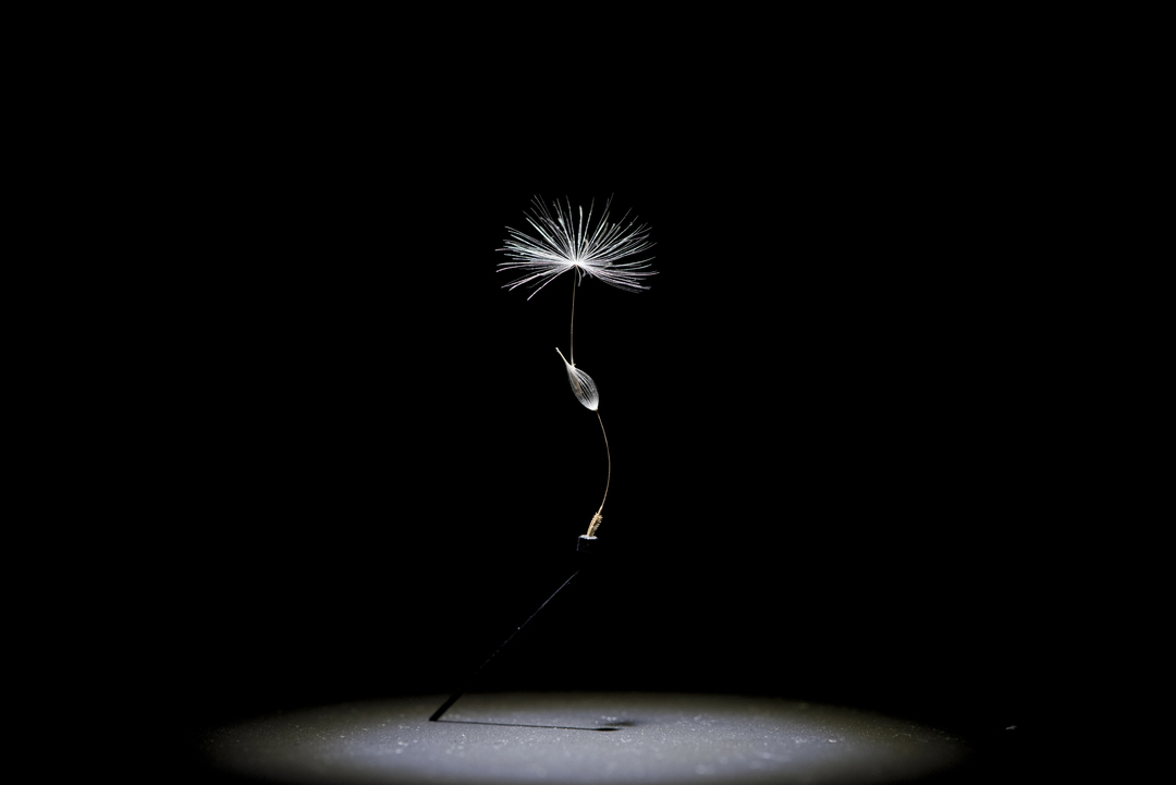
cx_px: 588
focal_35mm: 105
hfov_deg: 19.4
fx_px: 3431
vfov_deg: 13.1
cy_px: 392
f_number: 7.1
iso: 640
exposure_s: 1/2.5
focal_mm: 105
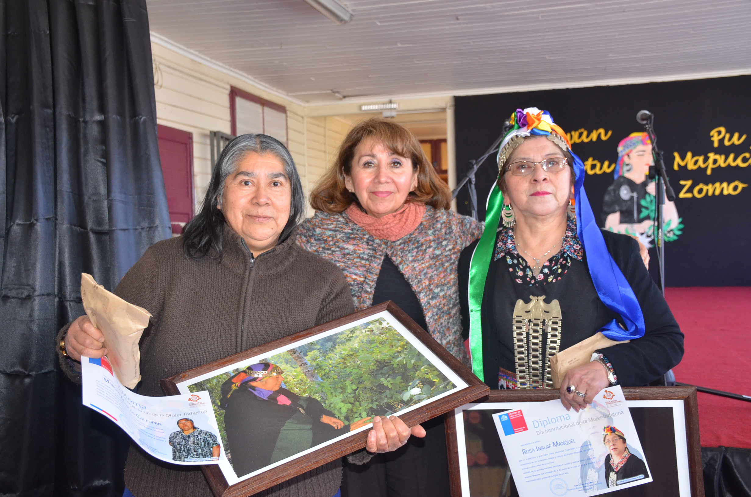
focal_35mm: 39
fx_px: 812
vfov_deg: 34.1
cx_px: 376
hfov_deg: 49.6
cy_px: 248
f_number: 5
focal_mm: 26
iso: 800
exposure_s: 1/60
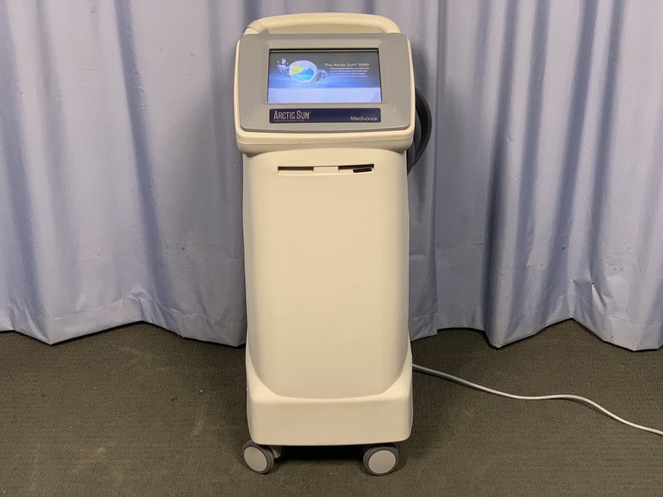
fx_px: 996
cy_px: 248
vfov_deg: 28.0
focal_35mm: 52
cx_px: 332
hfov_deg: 36.8
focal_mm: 6
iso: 320
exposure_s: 1/60
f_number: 2.4
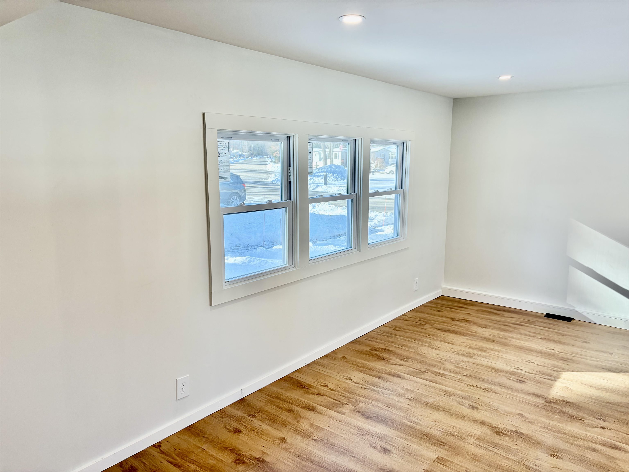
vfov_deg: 53.1
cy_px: 236
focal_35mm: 26
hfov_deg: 67.3
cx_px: 314
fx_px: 472
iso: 50
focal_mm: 5.96
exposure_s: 1/170
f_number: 1.6
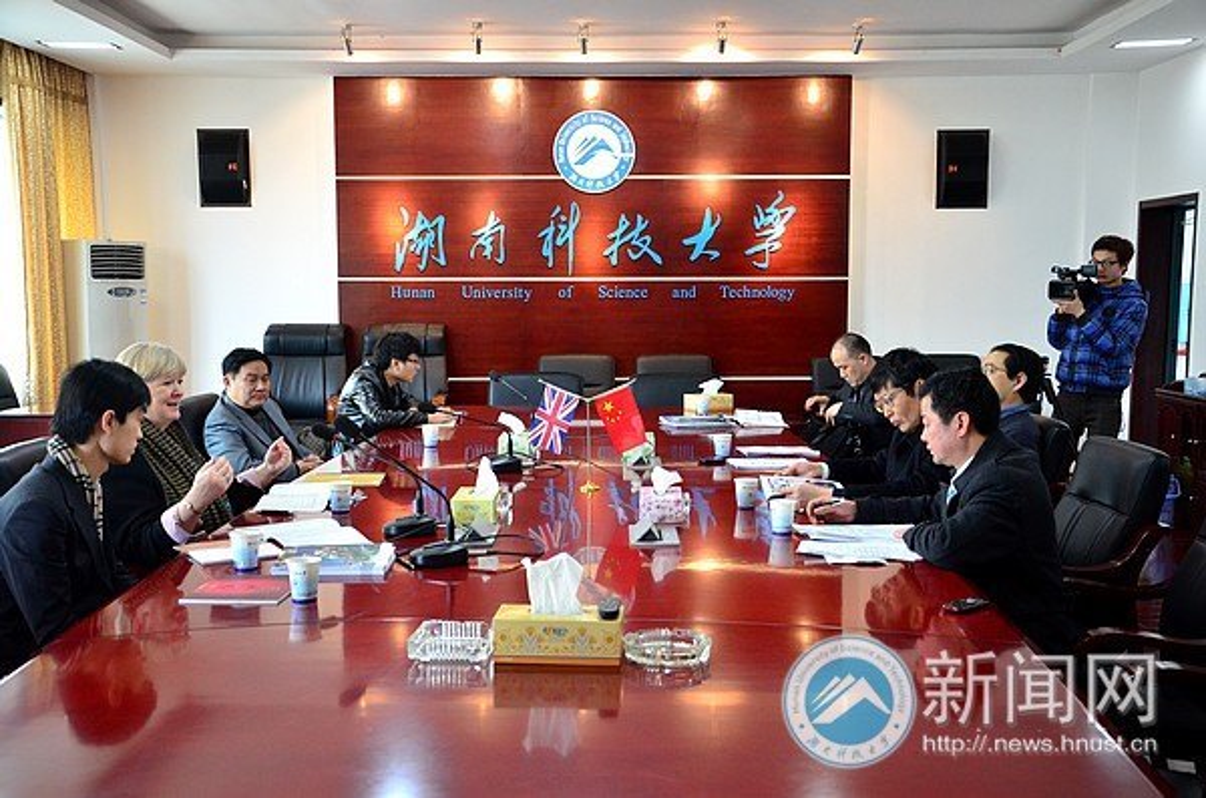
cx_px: 603
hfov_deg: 46.5
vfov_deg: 31.7
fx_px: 1404
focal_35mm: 42
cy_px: 399
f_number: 5.6
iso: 1600
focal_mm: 28
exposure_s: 1/25
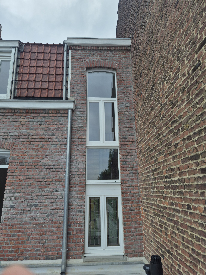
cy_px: 138
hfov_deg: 58.9
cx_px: 103
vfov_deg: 73.9
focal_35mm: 23
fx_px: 182
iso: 50
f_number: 1.8
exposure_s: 1/180
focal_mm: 5.4
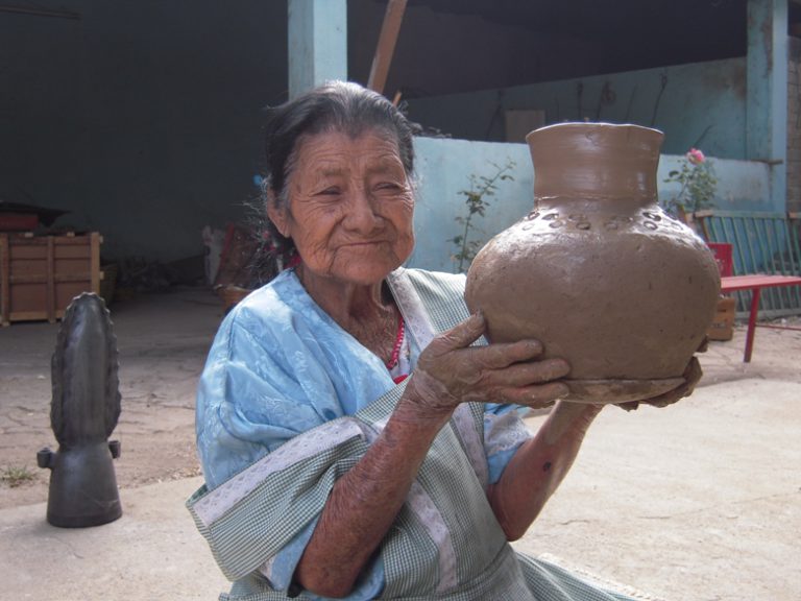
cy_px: 300
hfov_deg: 42.1
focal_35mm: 45
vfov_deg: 32.2
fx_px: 1041
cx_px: 400
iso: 100
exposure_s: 1/80
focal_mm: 8.1
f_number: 3.3
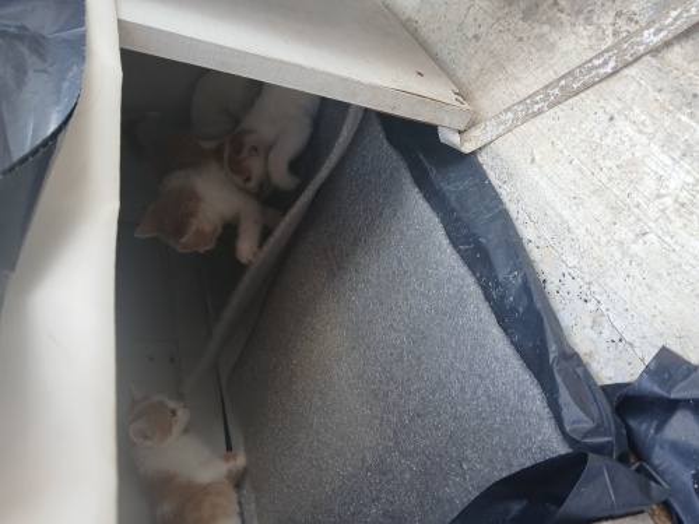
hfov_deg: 67.3
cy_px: 262
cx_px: 350
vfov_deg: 53.1
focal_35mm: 26
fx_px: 525
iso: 40
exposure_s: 1/50
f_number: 1.8
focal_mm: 3.98
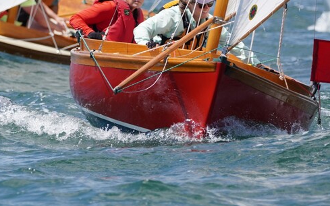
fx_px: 7529
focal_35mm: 837
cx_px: 68
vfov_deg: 1.6
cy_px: 82
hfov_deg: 2.5
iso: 320
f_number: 5.6
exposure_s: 1/1600
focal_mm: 335
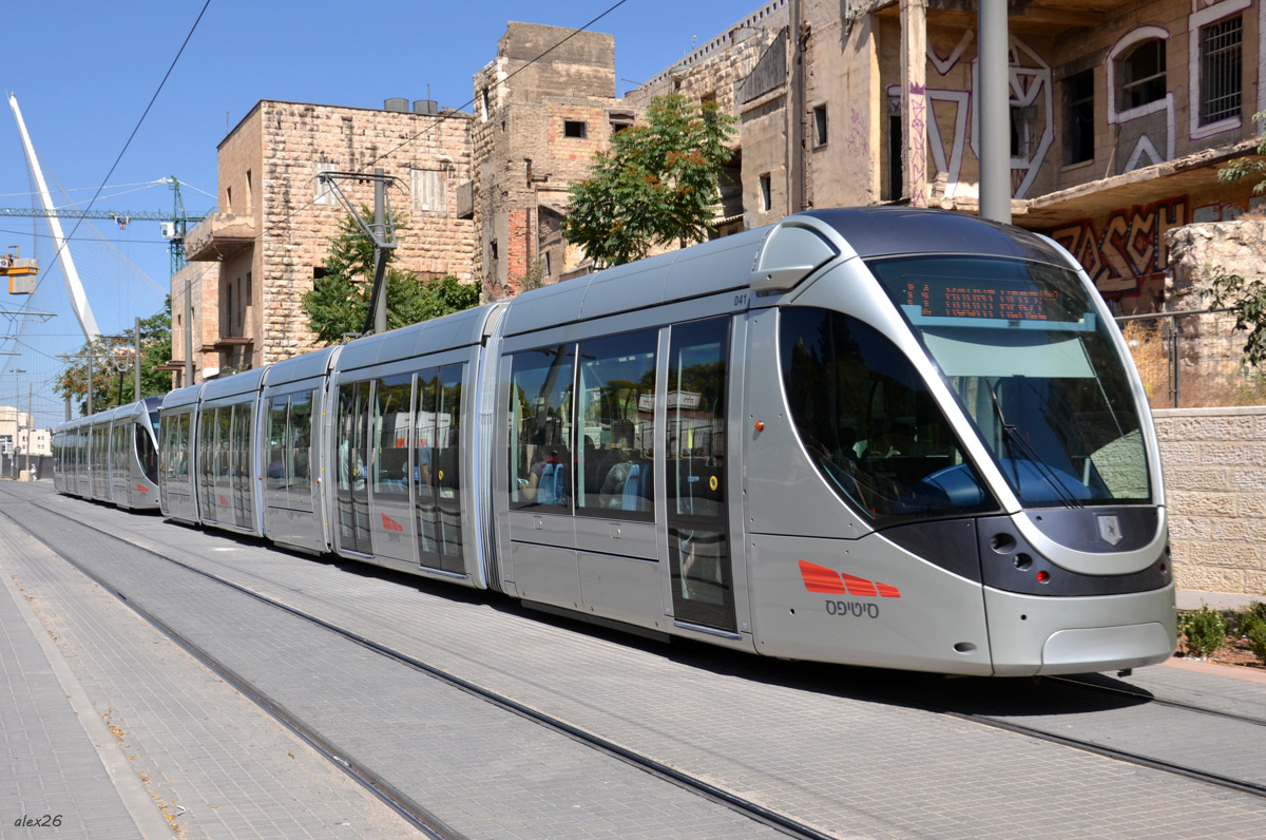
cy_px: 420
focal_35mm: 33
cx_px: 633
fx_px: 1159
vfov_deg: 39.8
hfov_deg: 57.3
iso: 100
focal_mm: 22
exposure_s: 1/250
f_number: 8
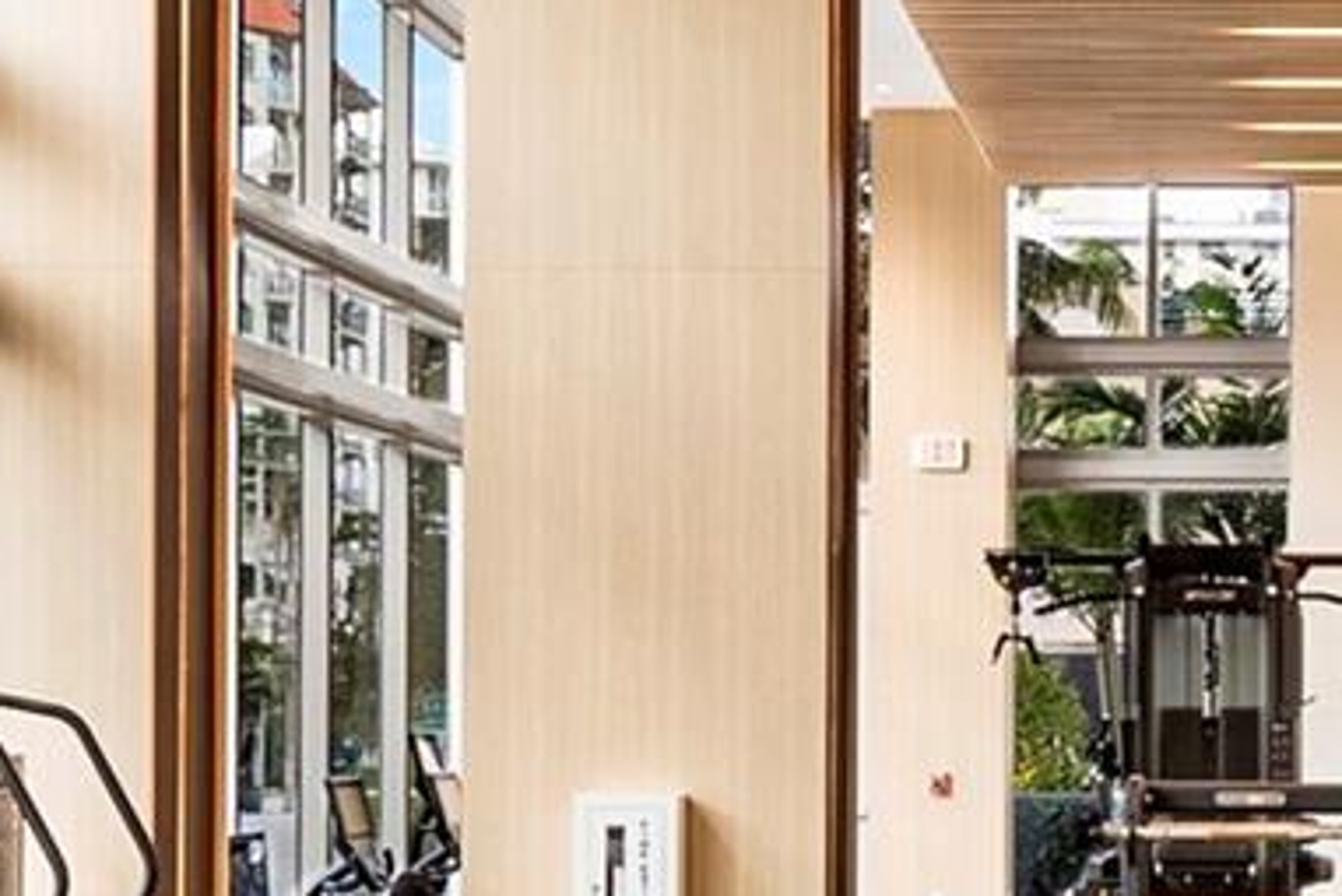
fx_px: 3282
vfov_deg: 15.4
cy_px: 722
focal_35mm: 88
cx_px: 1370
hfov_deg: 22.2
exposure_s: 1/30
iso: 400
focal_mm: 14
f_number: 8
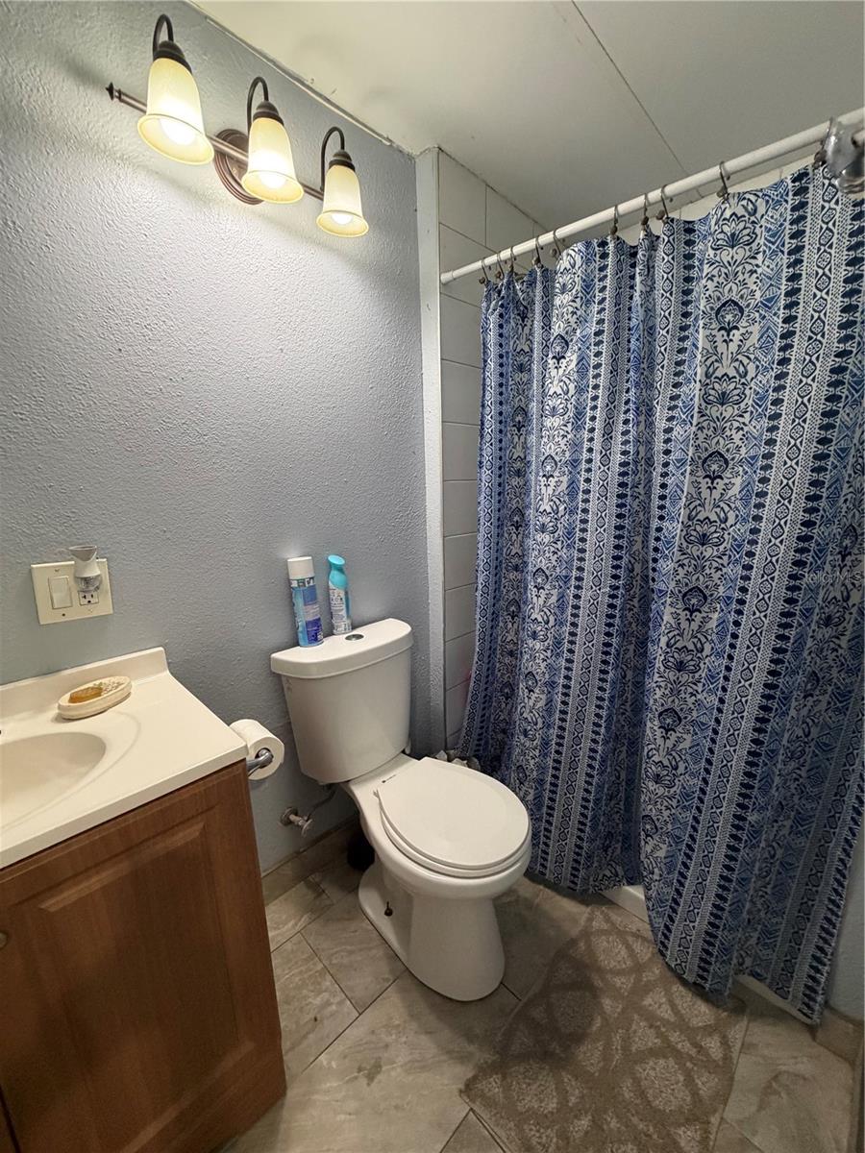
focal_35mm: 14
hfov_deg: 85.7
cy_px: 576
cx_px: 432
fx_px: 466
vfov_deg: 102.1
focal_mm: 2.22
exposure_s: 1/60
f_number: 2.2
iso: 400
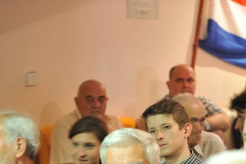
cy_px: 174
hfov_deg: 13.6
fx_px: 1017
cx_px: 243
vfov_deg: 9.1
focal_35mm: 149
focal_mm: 70
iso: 640
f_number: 2.8
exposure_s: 1/6
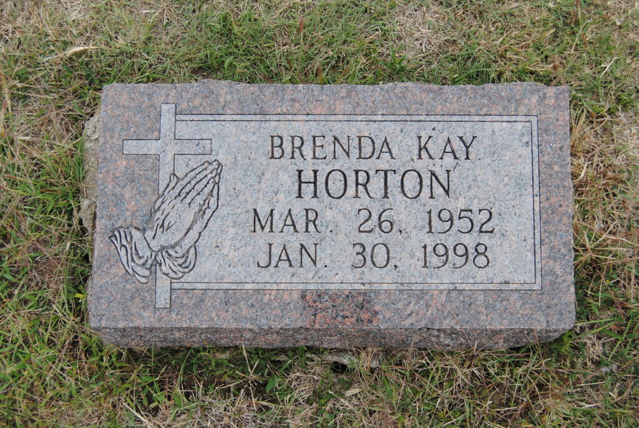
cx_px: 320
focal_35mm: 46
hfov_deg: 42.3
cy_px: 214
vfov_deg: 29.0
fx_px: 826
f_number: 6.3
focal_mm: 31
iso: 100
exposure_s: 1/160
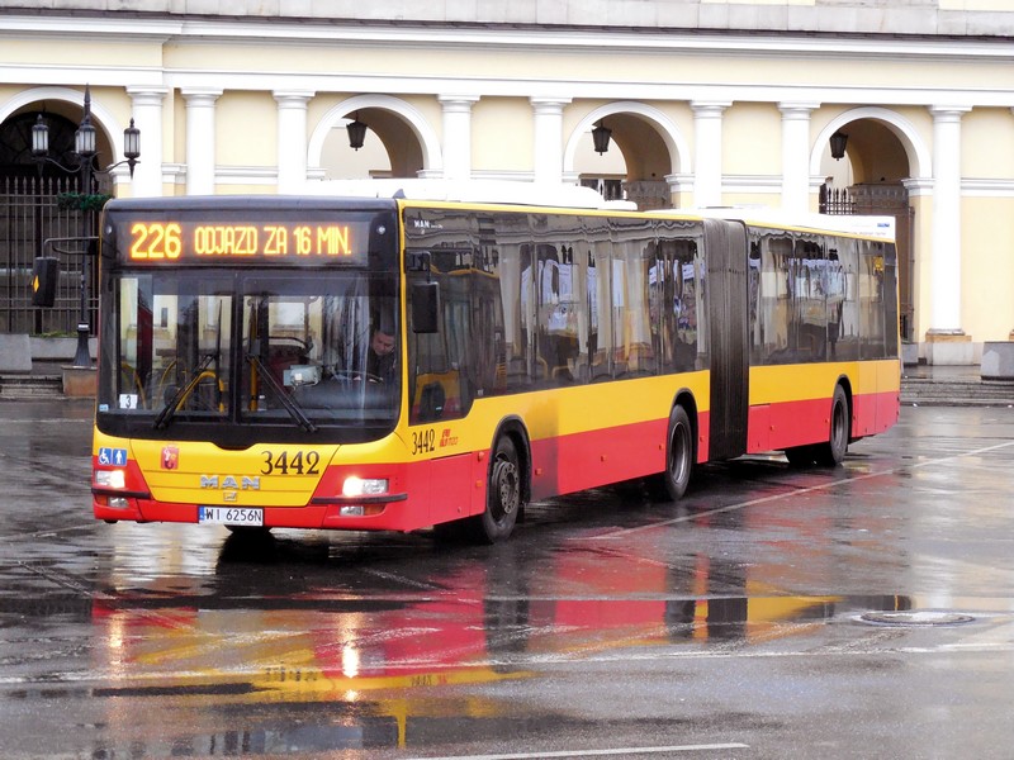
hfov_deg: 18.5
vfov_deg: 14.0
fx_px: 3105
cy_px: 380
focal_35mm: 106
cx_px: 507
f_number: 4.7
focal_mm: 19.1
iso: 800
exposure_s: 1/125
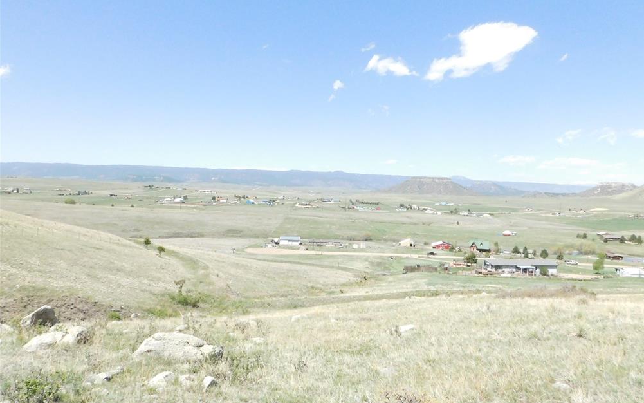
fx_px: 456
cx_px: 329
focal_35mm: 26
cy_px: 205
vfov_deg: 47.6
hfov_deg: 70.4
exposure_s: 1/1500
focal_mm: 4.1
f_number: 6
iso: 800
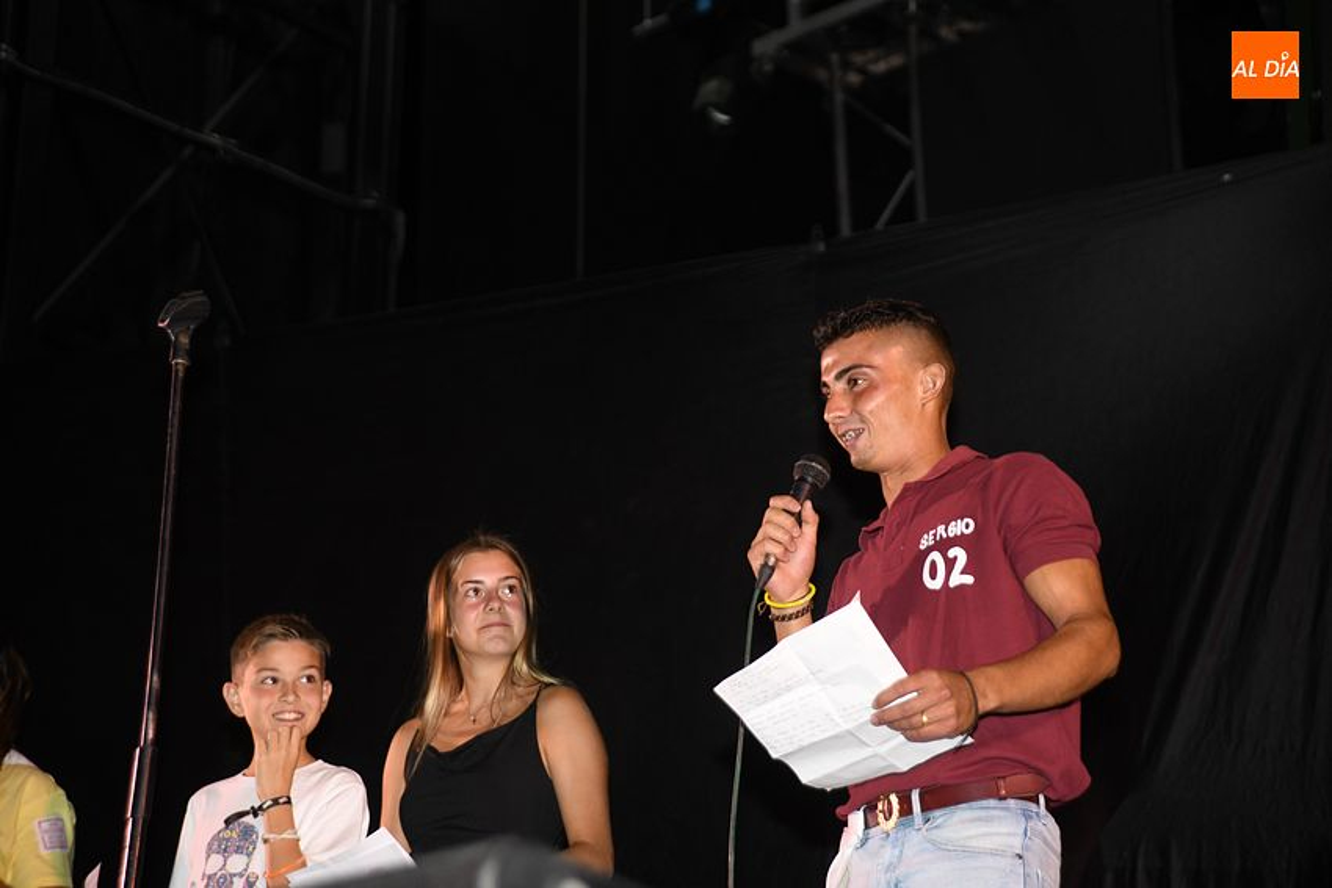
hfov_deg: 23.9
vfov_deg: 16.1
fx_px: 3145
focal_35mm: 85
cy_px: 444
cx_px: 666
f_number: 4
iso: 800
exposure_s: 1/60
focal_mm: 85
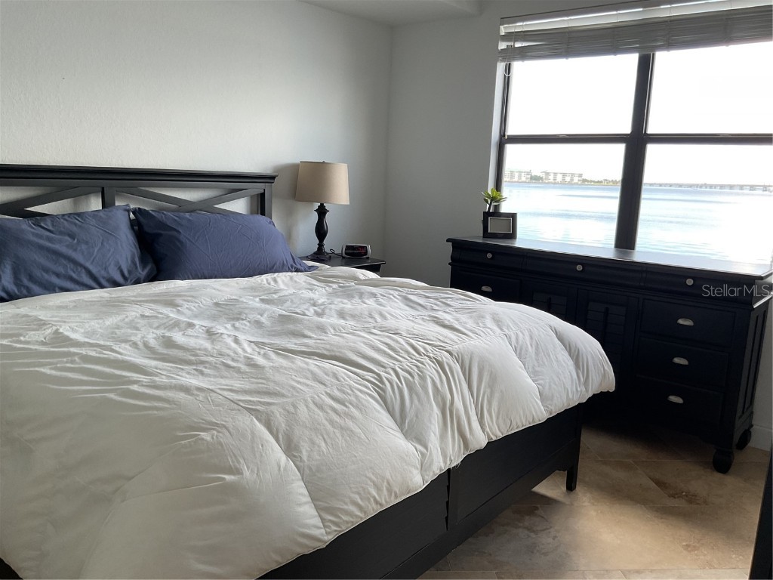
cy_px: 290
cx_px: 386
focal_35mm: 29
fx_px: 648
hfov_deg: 61.7
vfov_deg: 48.2
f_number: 1.8
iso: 50
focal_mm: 3
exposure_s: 1/120
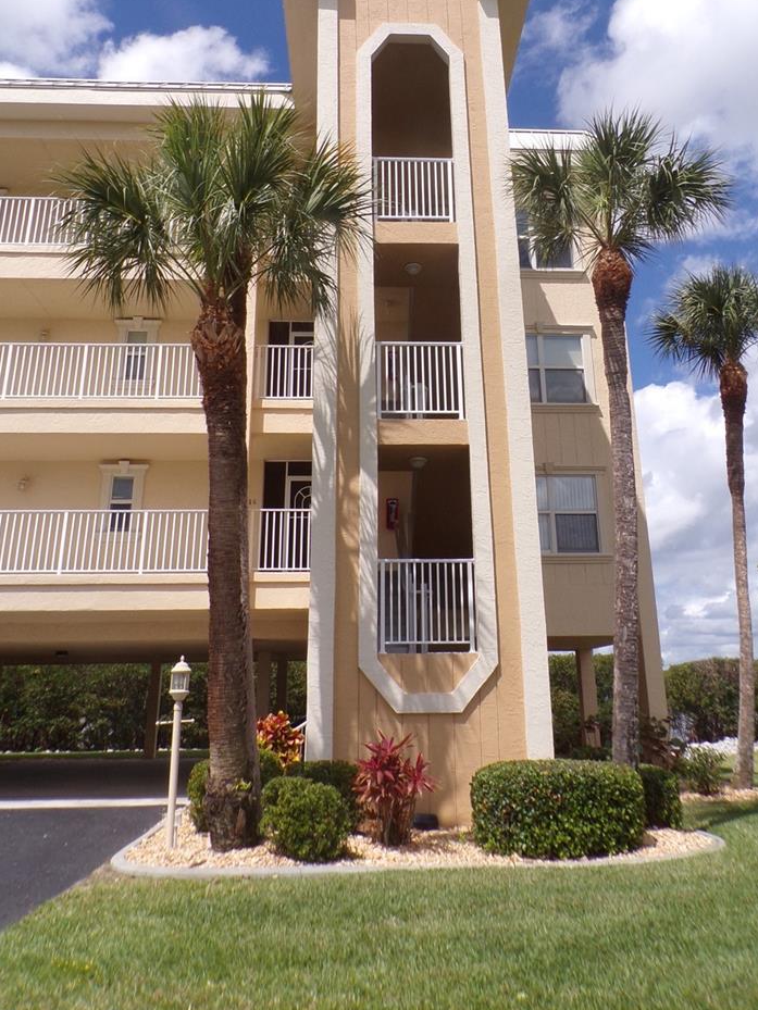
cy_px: 366
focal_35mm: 31
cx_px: 419
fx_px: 905
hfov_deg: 45.4
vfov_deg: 57.5
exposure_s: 1/480
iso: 80
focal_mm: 4.3
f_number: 5.8
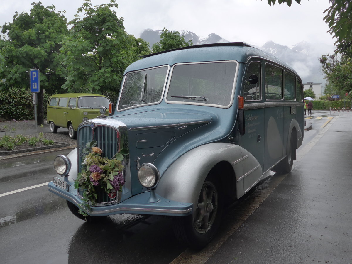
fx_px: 295
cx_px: 176
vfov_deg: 48.2
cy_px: 132
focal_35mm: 29
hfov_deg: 61.7
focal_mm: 6
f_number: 2
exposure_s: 1/640
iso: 160
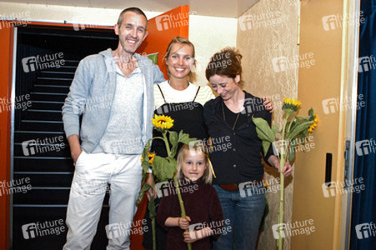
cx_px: 188
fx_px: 407
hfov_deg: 49.6
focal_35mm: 39
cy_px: 125
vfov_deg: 34.2
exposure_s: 1/100
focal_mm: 26
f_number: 4
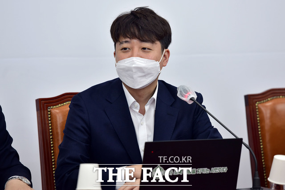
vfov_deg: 7.9
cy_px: 95
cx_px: 142
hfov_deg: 11.7
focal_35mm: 175
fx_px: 1386
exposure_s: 1/250
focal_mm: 175
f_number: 4
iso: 900
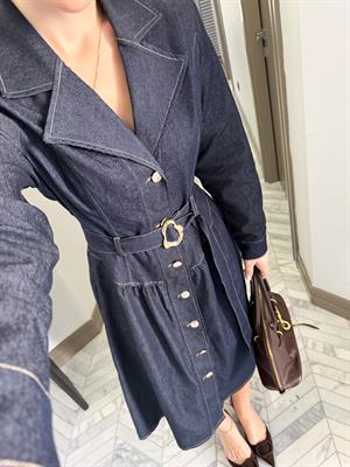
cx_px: 175
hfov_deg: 56.8
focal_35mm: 24
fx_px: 324
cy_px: 234
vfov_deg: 71.6
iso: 640
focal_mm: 6.76
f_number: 1.78
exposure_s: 1/60
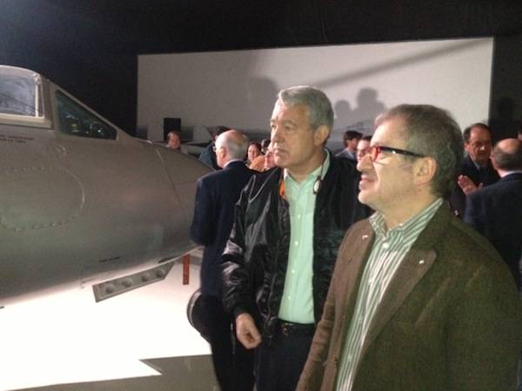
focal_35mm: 35
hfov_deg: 52.6
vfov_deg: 40.7
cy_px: 196
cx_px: 261
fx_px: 528
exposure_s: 1/16
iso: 640
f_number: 2.4
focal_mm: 4.28
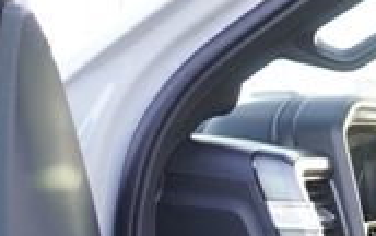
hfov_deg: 18.5
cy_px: 341
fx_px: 934
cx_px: 649
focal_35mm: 91
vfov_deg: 13.7
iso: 200
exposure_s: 1/60
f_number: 4
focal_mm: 16
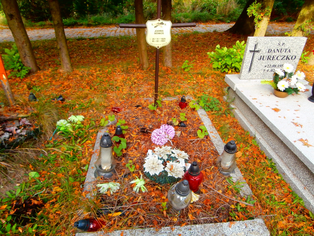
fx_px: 218
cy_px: 118
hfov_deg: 71.6
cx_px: 157
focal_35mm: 24
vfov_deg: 56.8
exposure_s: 1/160
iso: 100
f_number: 3
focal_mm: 4.2
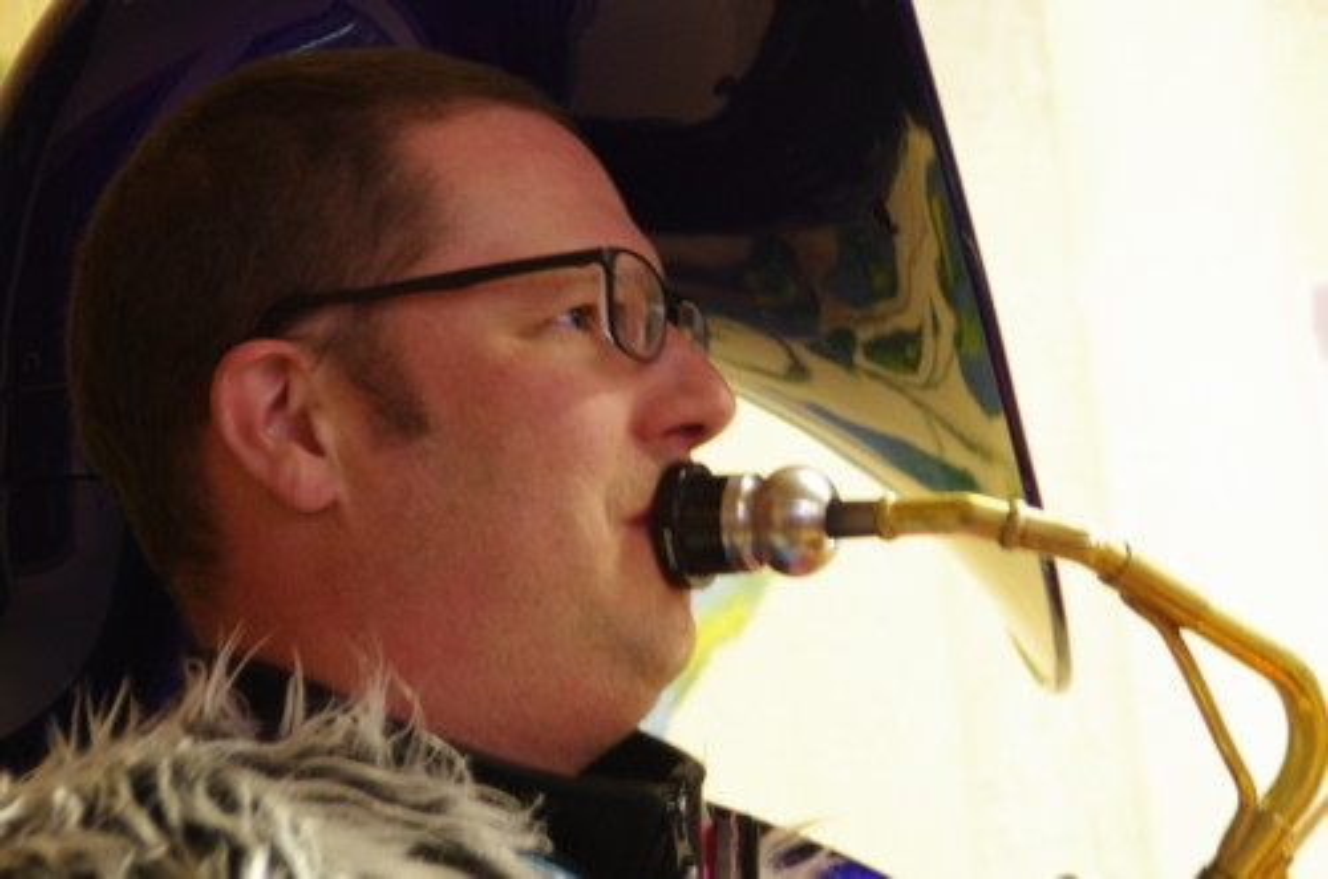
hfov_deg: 12.5
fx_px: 6073
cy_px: 440
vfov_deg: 8.3
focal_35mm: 165
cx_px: 664
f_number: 5.6
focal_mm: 110
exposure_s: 1/10
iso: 3200
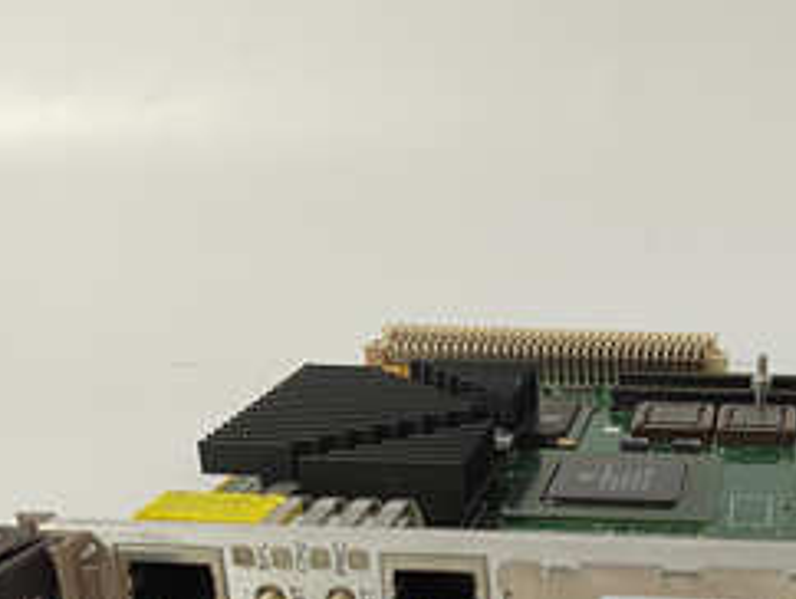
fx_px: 1312
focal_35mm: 57
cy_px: 599
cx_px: 763
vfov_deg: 24.5
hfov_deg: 31.6
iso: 1534
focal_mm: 5.52
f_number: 1.9
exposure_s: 1/60
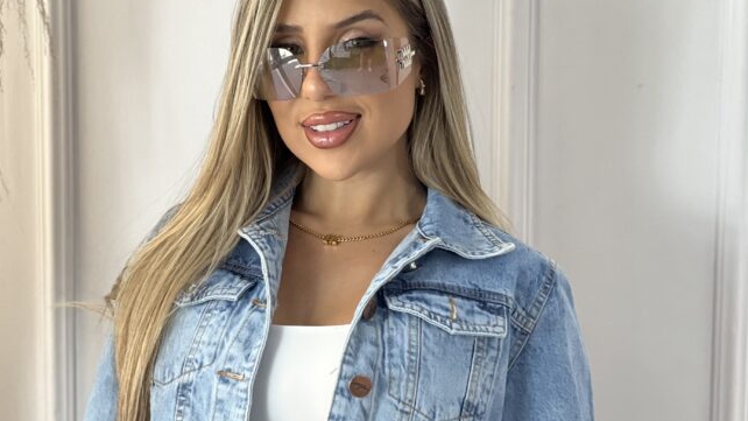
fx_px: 2420
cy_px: 404
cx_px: 350
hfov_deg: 17.6
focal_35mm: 122
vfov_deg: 9.9
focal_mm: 9
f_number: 2.8
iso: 80
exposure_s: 1/120
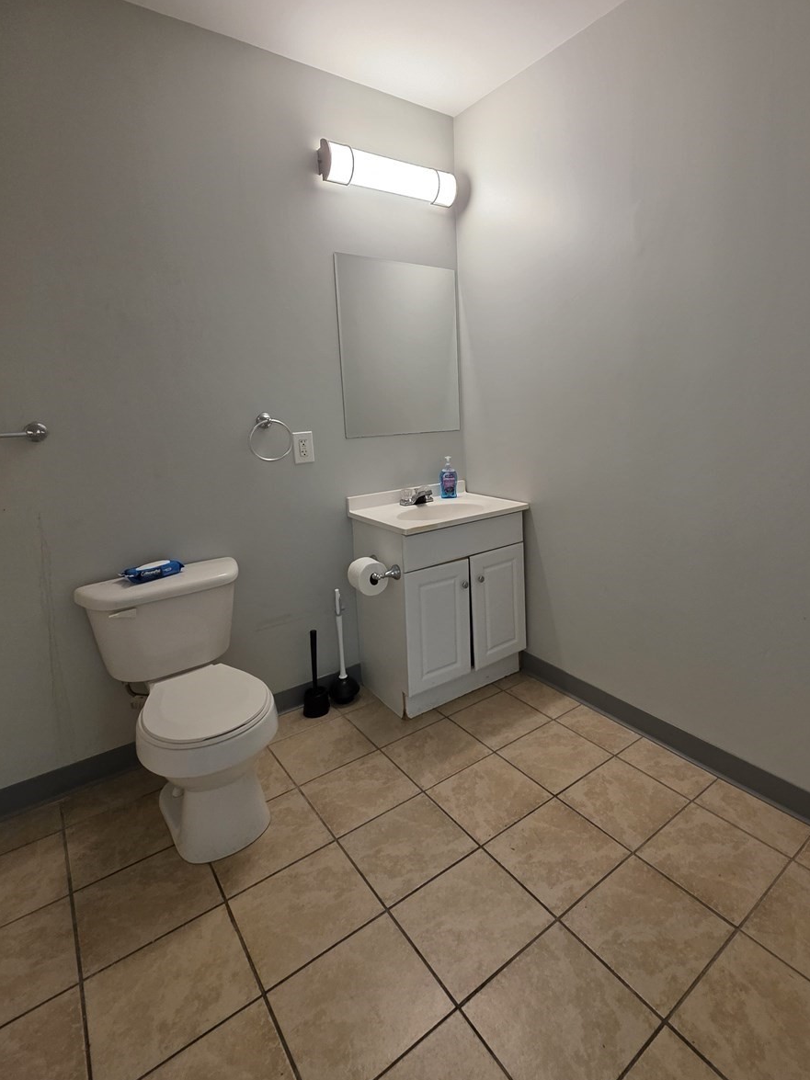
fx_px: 530
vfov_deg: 90.6
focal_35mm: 17
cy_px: 476
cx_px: 496
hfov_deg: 73.7
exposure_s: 1/120
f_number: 1.9
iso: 160
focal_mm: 2.2
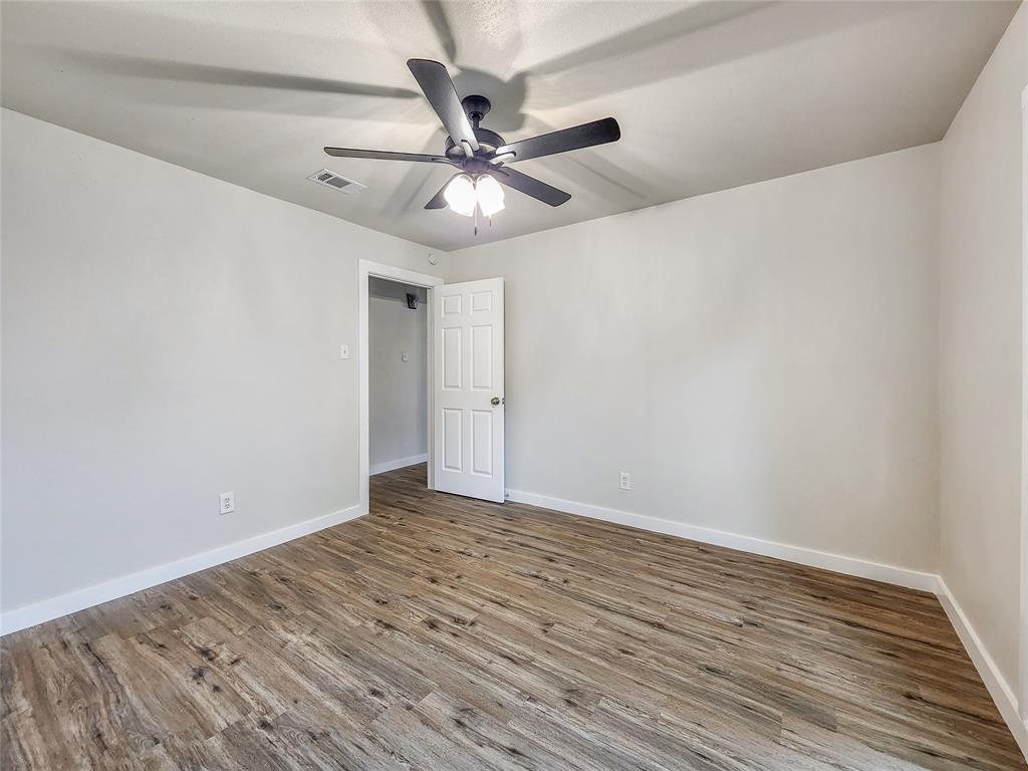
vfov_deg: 89.9
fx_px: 386
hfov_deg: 106.2
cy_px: 386
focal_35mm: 13
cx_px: 514
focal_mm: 2.2
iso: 200
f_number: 2.2
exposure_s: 1/60
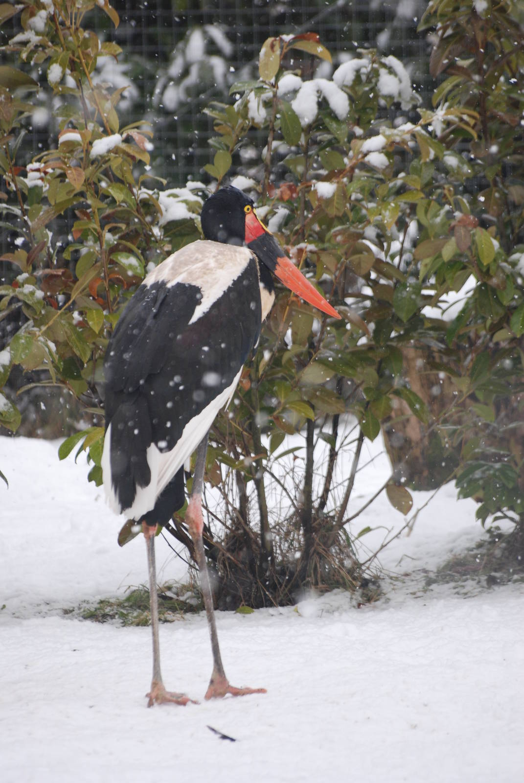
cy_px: 392
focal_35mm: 330
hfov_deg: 4.2
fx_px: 7184
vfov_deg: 6.2
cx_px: 262
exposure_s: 1/320
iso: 400
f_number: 5.3
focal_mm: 220
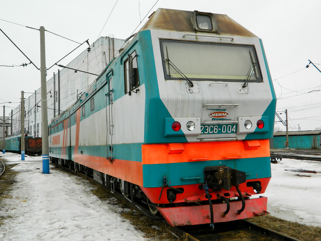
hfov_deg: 52.6
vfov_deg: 40.7
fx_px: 325
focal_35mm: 35
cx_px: 160
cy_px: 120
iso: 80
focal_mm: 6.2
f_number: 3.3
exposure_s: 1/400
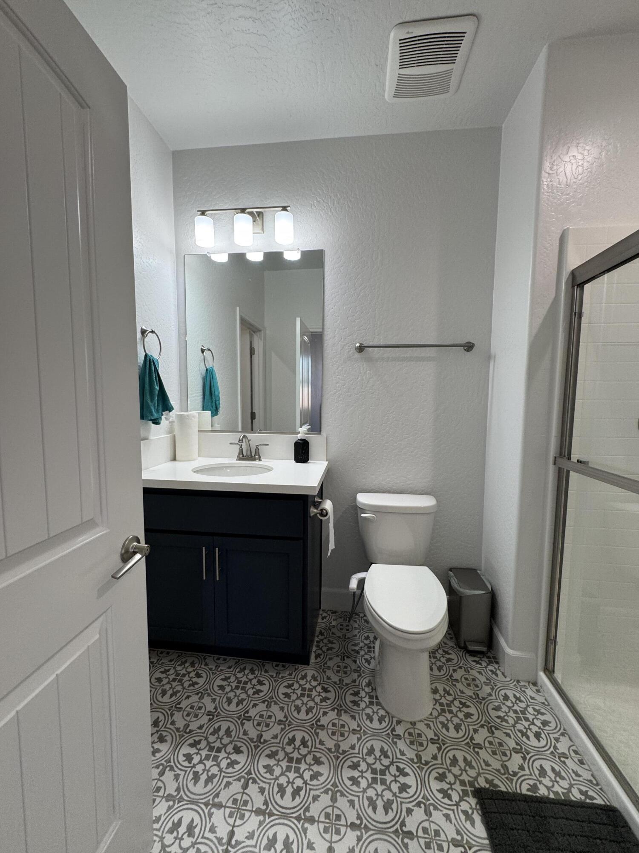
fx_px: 345
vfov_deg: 102.1
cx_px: 320
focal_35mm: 14
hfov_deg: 85.7
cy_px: 426
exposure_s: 1/120
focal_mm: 2.22
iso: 125
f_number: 2.2
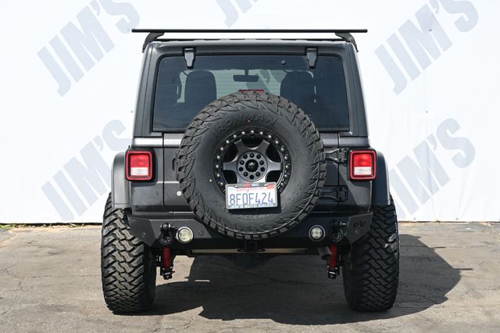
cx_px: 250
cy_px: 166
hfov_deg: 31.2
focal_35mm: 64
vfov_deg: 21.1
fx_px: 895
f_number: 6
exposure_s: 1/250
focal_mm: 43
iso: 200
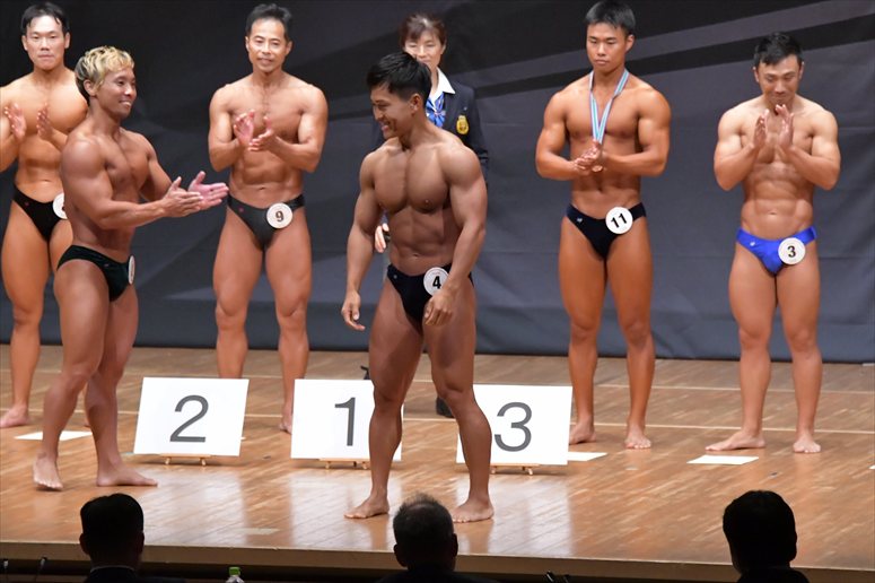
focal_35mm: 255
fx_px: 6195
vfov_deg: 5.4
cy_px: 292
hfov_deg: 8.1
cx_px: 438
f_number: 5.6
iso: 8000
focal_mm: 170
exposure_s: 1/400
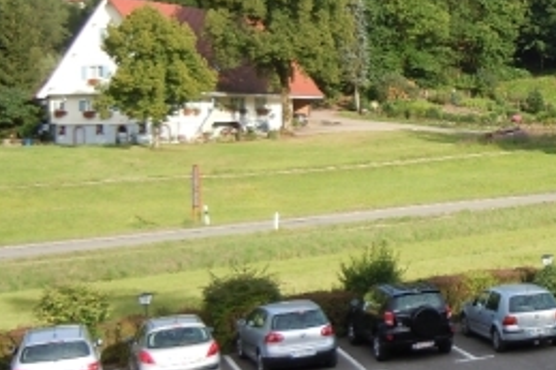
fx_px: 1111
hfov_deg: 26.2
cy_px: 90
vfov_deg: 18.8
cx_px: 588
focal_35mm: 72
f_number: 3.5
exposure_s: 1/400
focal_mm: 5.4
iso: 100
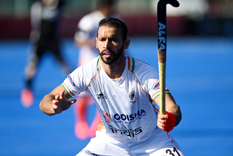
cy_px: 78
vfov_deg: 3.4
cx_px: 116
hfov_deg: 5.2
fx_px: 2589
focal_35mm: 400
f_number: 4
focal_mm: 400
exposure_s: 1/6400
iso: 500
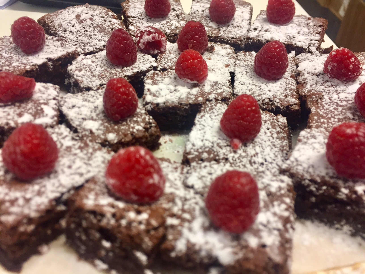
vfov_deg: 48.2
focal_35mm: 29
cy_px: 137
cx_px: 182
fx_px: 306
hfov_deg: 61.7
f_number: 2.2
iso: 80
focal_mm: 4.15
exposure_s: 1/33
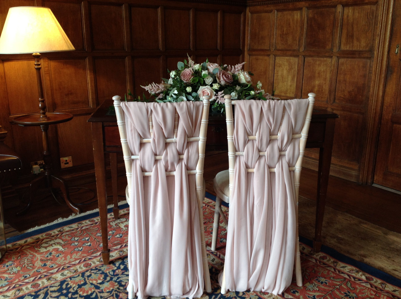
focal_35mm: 35
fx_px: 405
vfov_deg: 40.6
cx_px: 200
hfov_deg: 52.7
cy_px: 150
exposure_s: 1/20
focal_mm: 4.28
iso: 64
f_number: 2.4
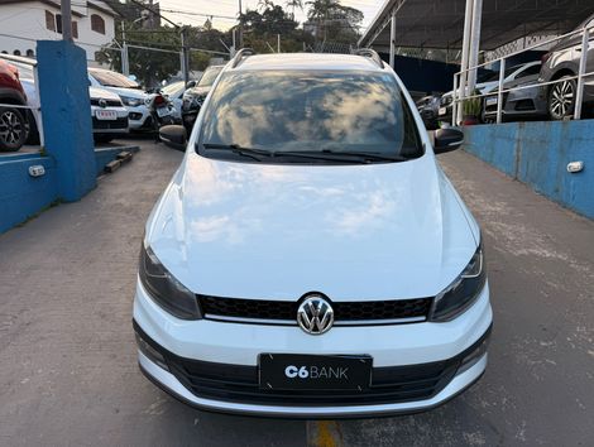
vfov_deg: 56.9
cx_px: 297
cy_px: 224
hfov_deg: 71.5
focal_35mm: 24
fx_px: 412
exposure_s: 1/849
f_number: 1.78
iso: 80
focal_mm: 6.76
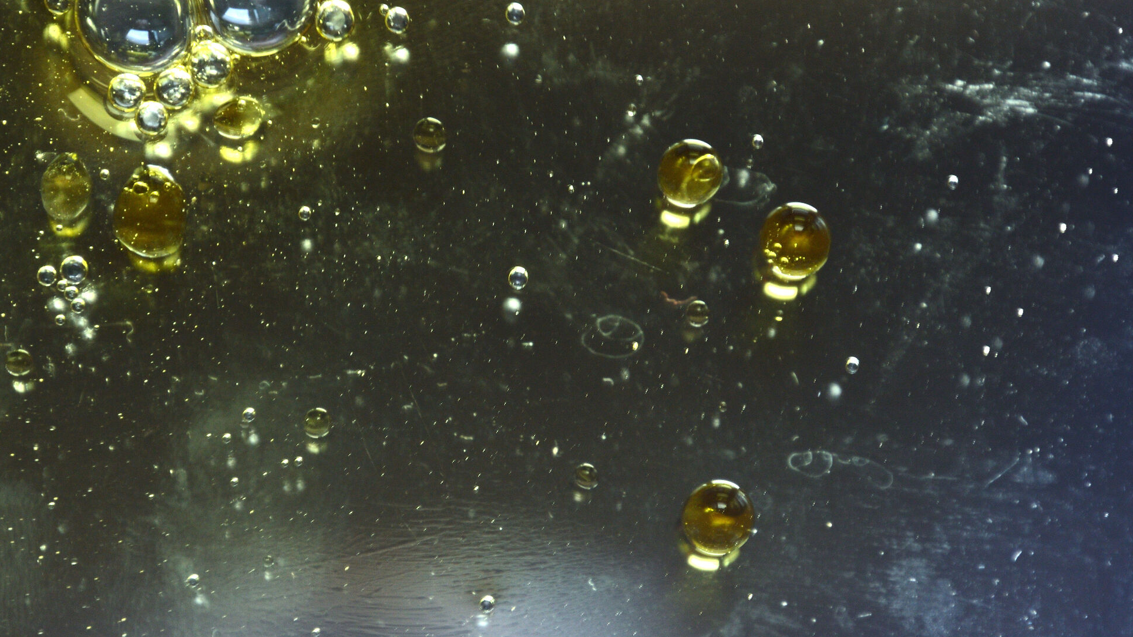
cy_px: 305
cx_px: 502
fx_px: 17605
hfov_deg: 3.7
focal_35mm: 586
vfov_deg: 2.1
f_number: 9
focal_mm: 300
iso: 400
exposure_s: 1/5
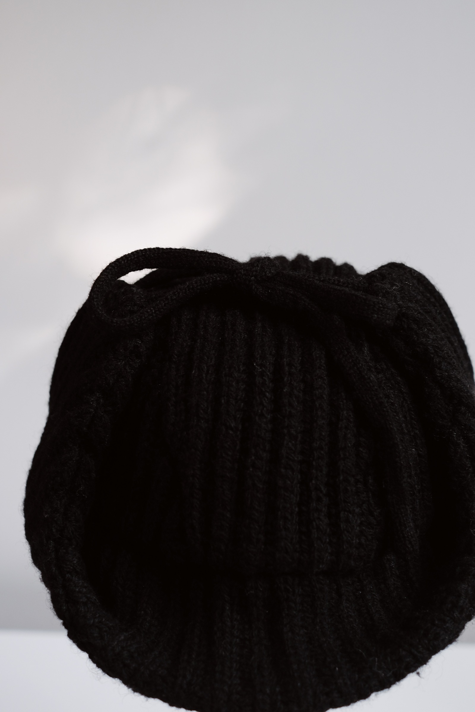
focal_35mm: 41
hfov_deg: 32.6
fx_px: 811
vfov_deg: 47.4
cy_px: 356
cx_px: 238
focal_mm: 27
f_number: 3.2
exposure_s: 1/80
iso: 640
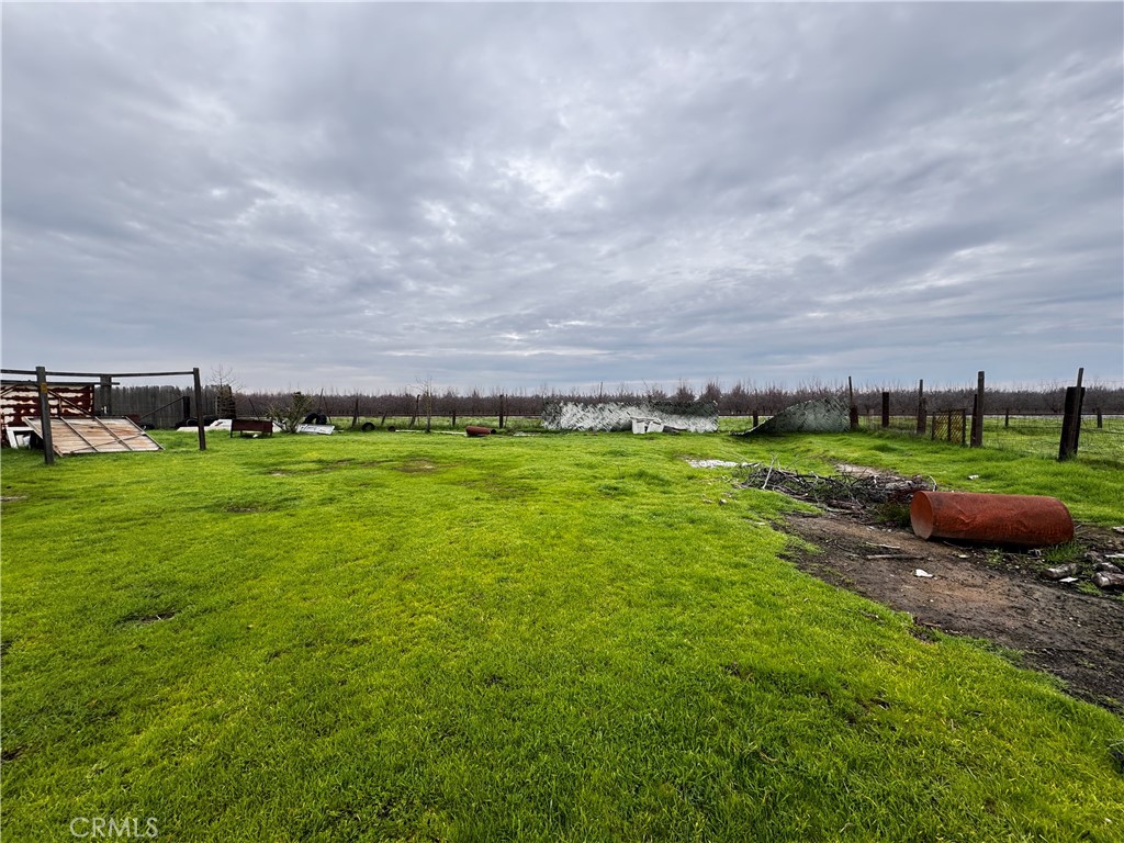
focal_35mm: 14
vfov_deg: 85.7
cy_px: 422
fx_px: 455
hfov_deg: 102.1
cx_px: 562
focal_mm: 2.22
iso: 40
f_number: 2.2
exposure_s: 1/309
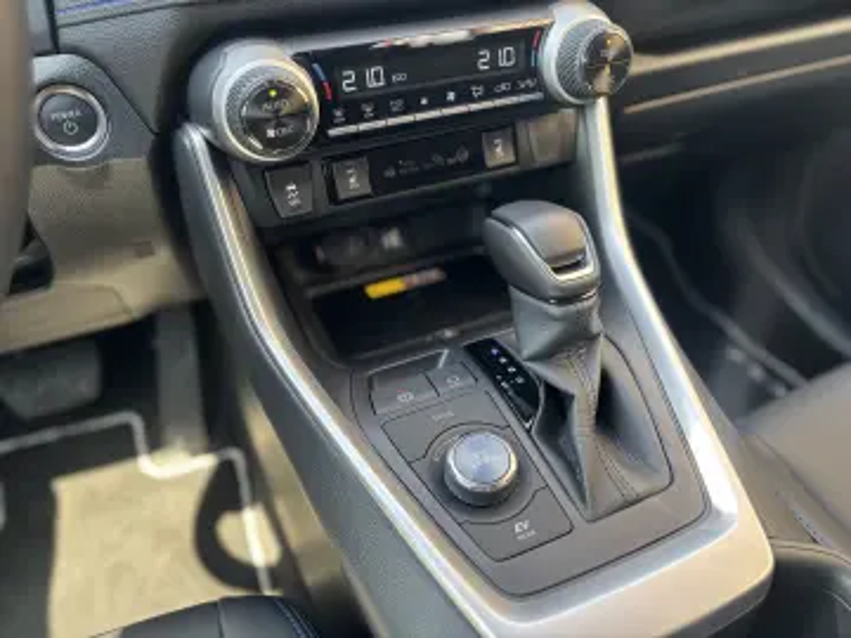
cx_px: 426
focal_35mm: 26
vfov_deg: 53.1
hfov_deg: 67.3
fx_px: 639
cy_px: 319
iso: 125
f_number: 1.6
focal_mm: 5.96
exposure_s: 1/121
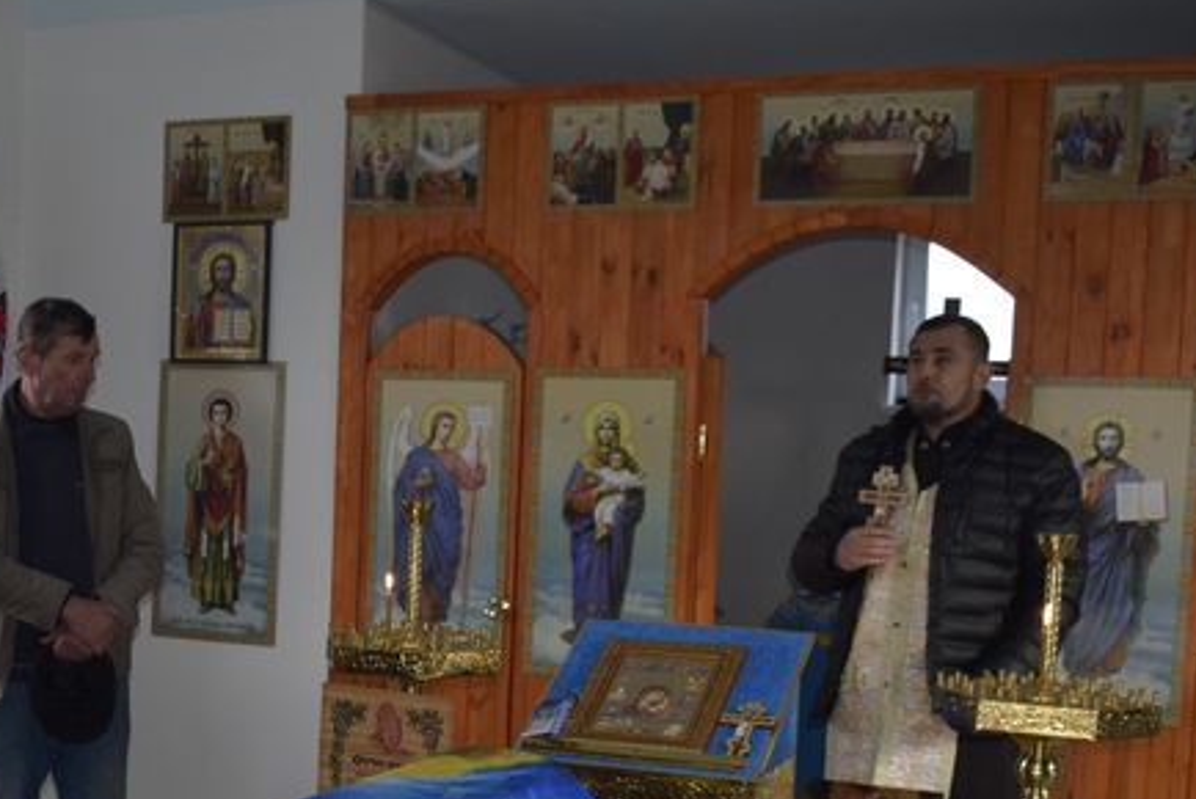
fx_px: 1895
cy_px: 652
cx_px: 243
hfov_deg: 34.0
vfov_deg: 23.4
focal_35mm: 57
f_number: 5
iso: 800
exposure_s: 1/100
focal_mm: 22
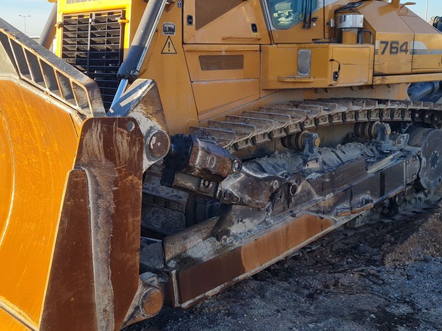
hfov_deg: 40.2
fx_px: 600
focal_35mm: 47
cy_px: 147
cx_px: 174
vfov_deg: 30.9
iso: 50
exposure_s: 1/773
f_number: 1.8
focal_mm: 5.4
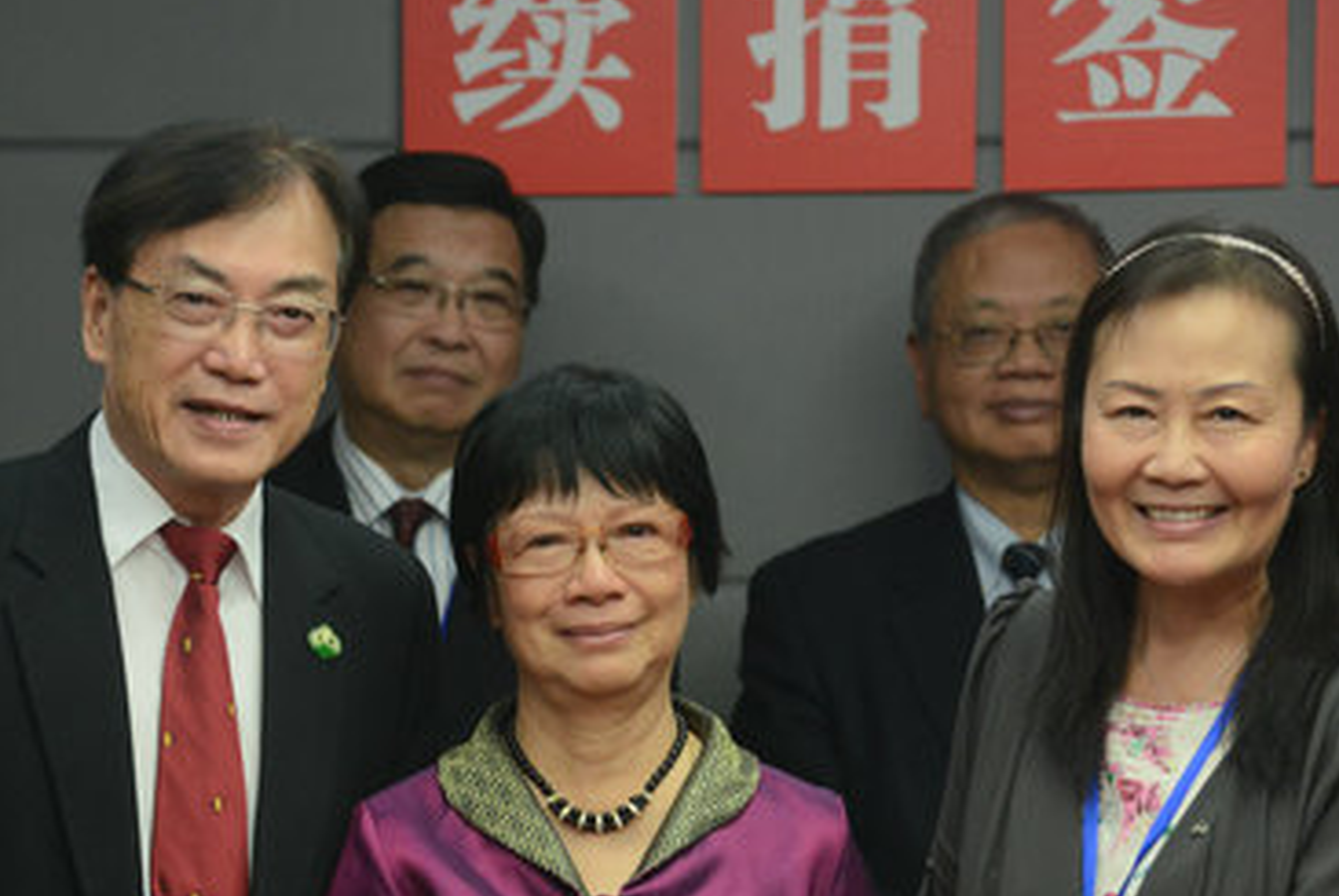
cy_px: 653
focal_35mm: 238
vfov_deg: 5.8
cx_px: 549
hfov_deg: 8.6
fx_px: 8863
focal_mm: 150
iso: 2500
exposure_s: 1/80
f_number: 5.6
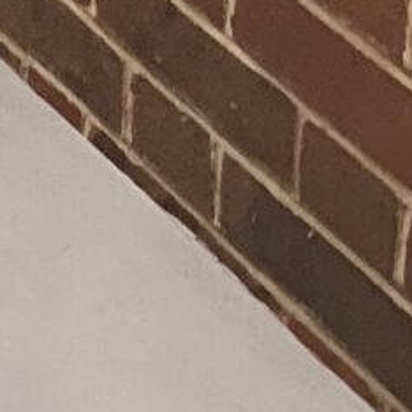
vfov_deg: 7.8
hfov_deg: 6.3
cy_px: 312
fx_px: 3030
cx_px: -1271
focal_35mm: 225
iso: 125
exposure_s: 1/60
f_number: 2.4
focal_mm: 3.3
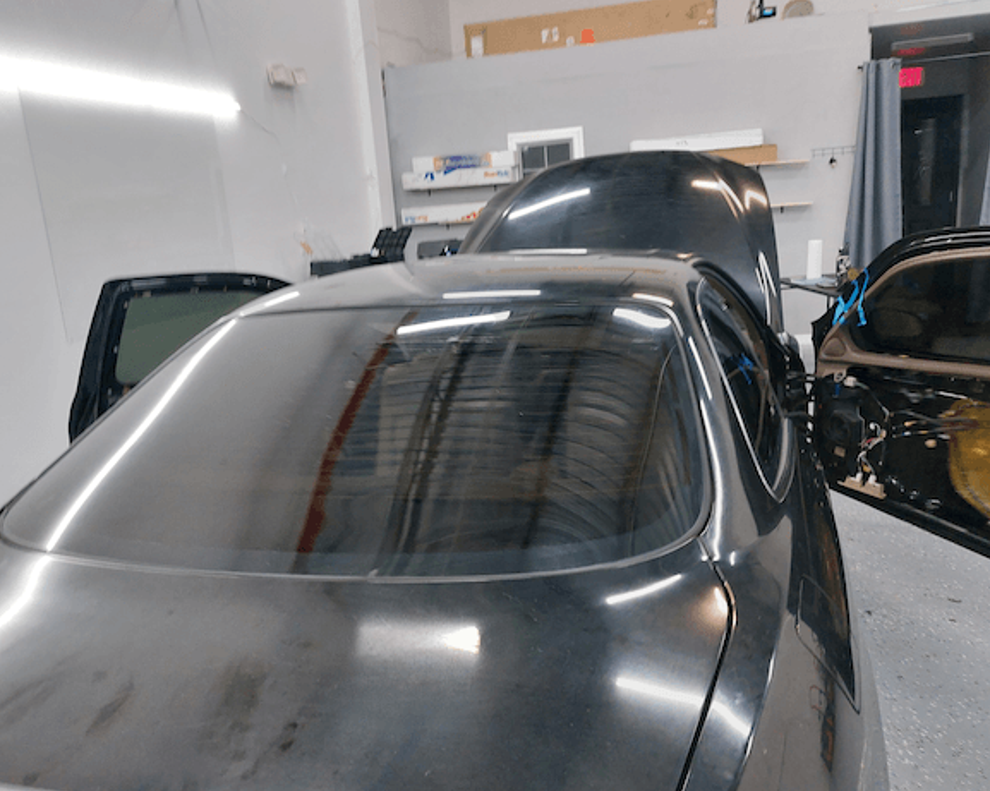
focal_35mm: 26
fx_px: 761
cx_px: 489
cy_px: 386
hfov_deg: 66.1
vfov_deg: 54.9
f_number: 1.8
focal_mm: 5.23
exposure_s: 1/60
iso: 320
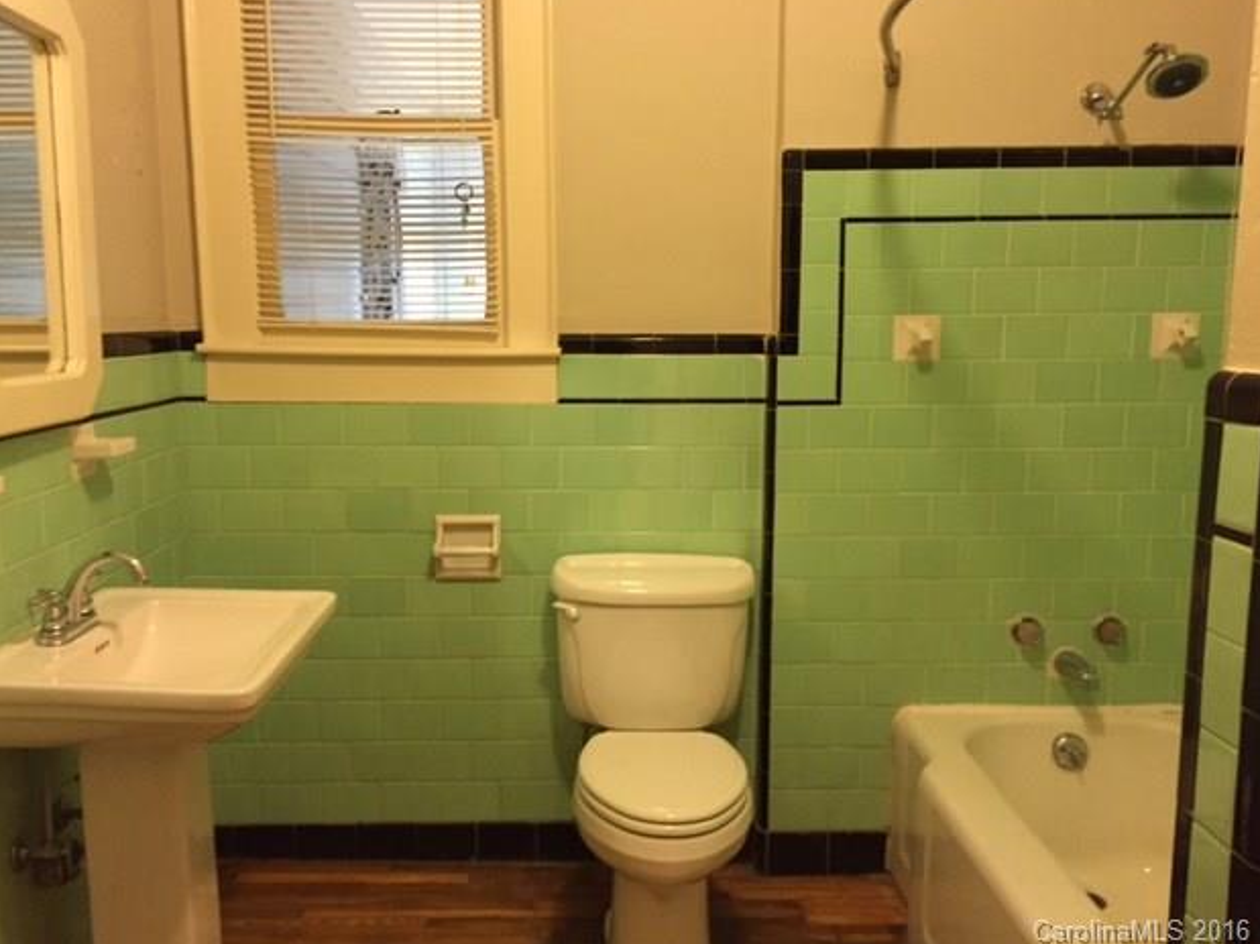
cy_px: 462
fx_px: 1092
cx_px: 615
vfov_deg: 46.8
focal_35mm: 30
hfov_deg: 60.0
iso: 250
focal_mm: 4.15
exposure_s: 1/17
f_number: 2.2
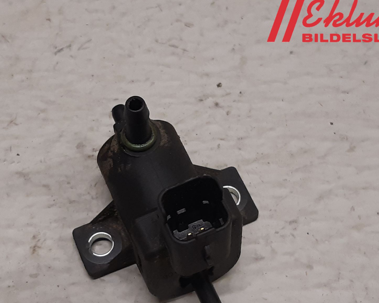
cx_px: 159
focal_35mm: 36
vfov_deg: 40.7
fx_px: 404
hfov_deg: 50.1
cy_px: 199
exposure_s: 1/50
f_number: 1.7
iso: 100
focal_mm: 3.93
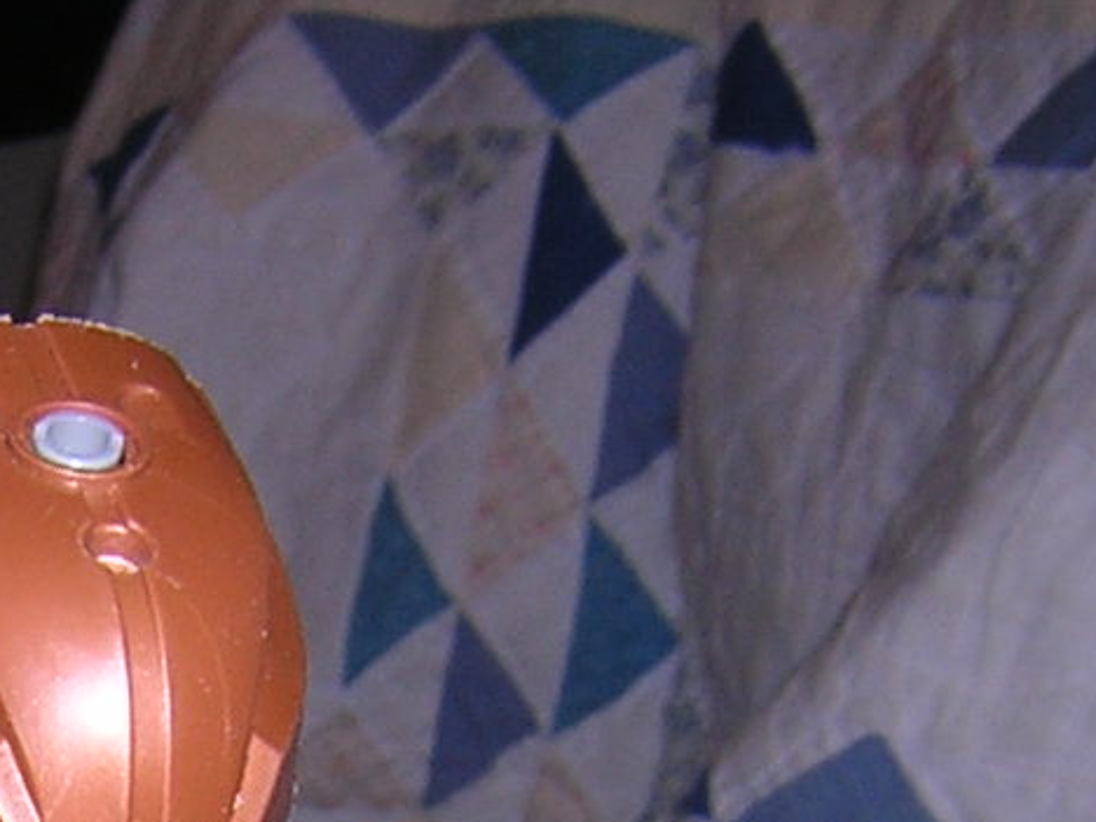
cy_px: 1382
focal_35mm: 123
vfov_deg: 11.4
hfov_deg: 15.6
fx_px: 3894
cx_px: -63
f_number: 5.2
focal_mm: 4.7
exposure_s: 1/60.1
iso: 100
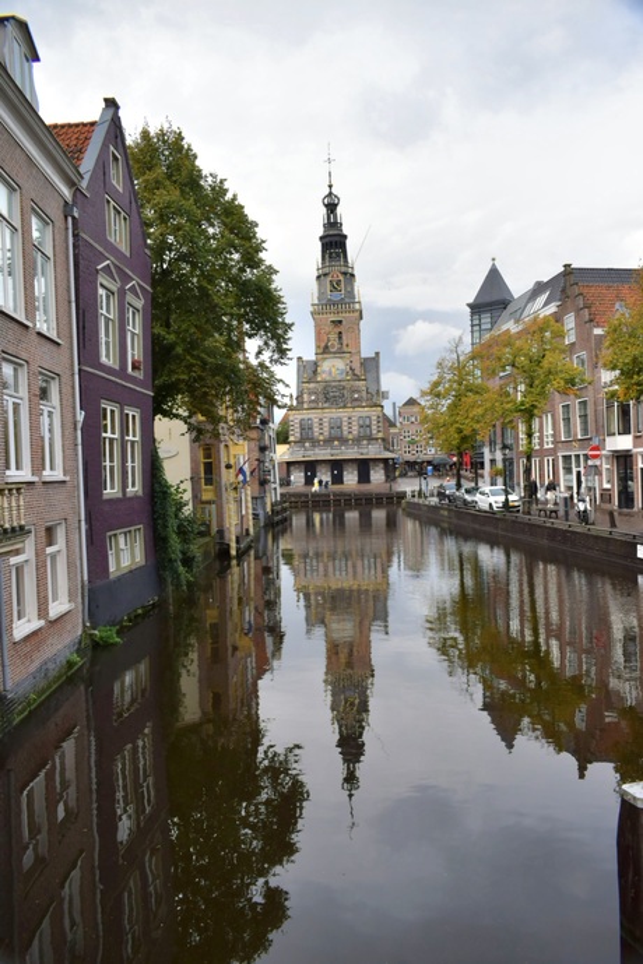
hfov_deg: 47.9
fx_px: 723
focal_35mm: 27
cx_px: 322
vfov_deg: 67.4
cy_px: 482
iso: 400
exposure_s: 1/1000
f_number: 5.6
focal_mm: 18
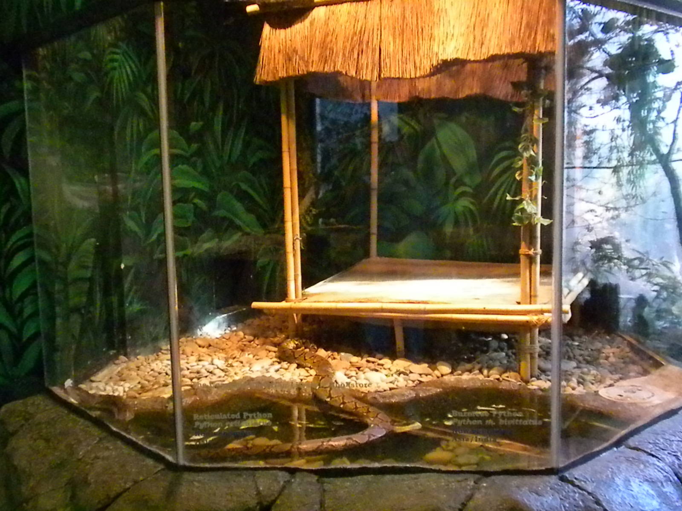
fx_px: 729
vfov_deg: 38.7
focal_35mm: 37
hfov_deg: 50.1
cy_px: 256
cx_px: 341
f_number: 3.5
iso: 3120
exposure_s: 1/65.2
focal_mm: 6.6
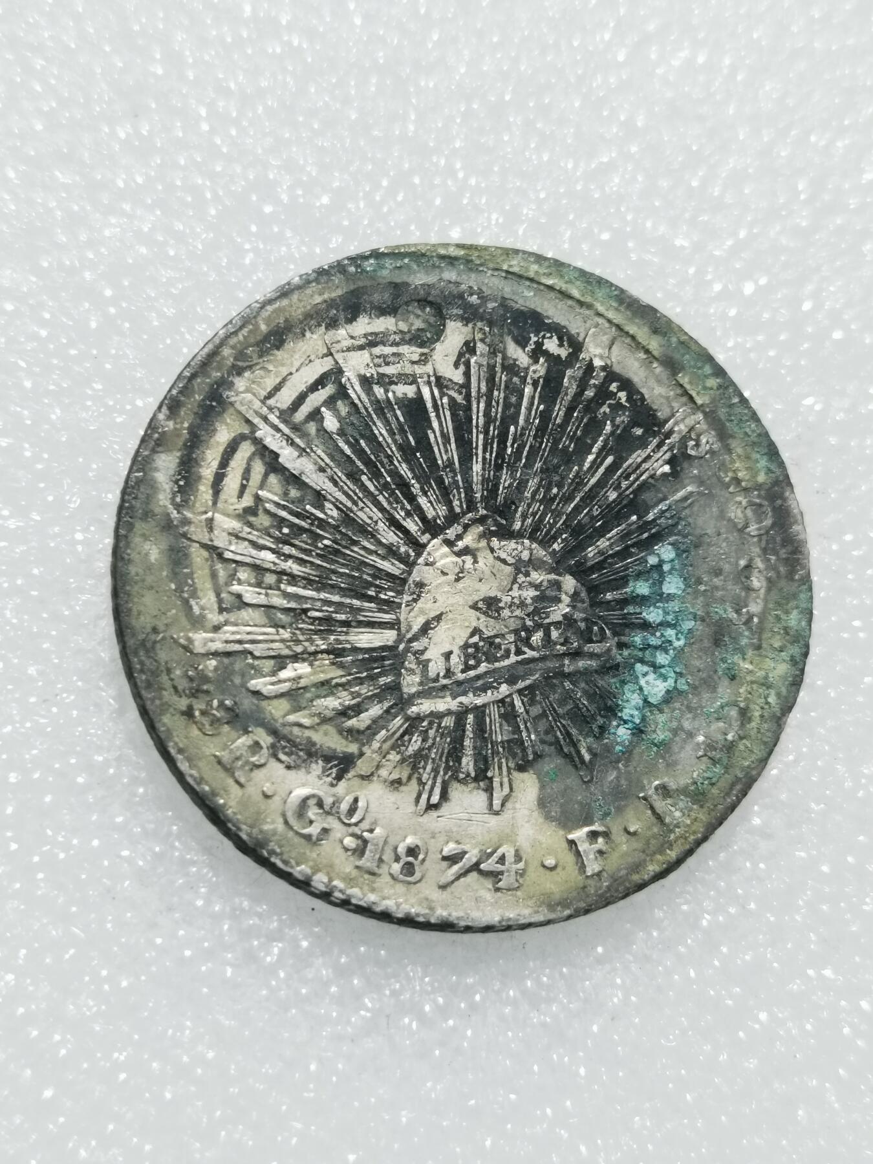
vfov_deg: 31.2
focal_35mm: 62
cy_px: 582
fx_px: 2085
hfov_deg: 23.7
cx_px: 436
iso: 160
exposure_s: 1/100
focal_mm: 6.67
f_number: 1.9
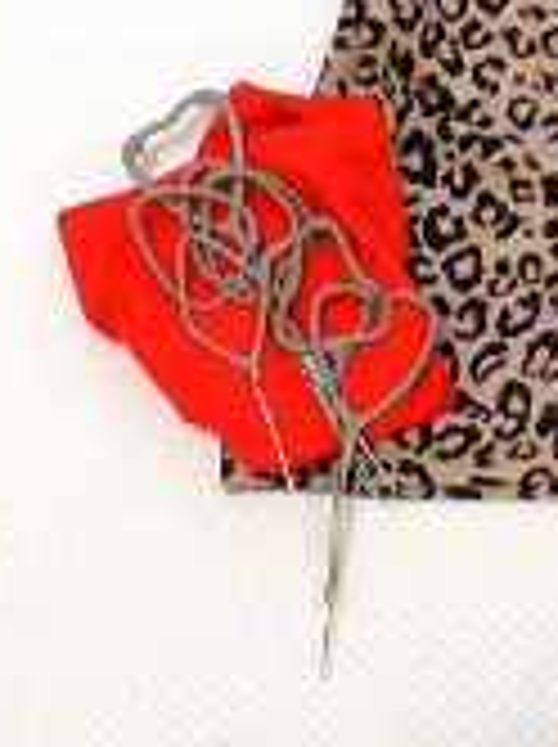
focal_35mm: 108
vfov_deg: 18.1
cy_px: 207
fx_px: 2327
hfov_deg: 13.4
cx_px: 590
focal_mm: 4.6
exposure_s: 1/20
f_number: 2.8
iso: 400
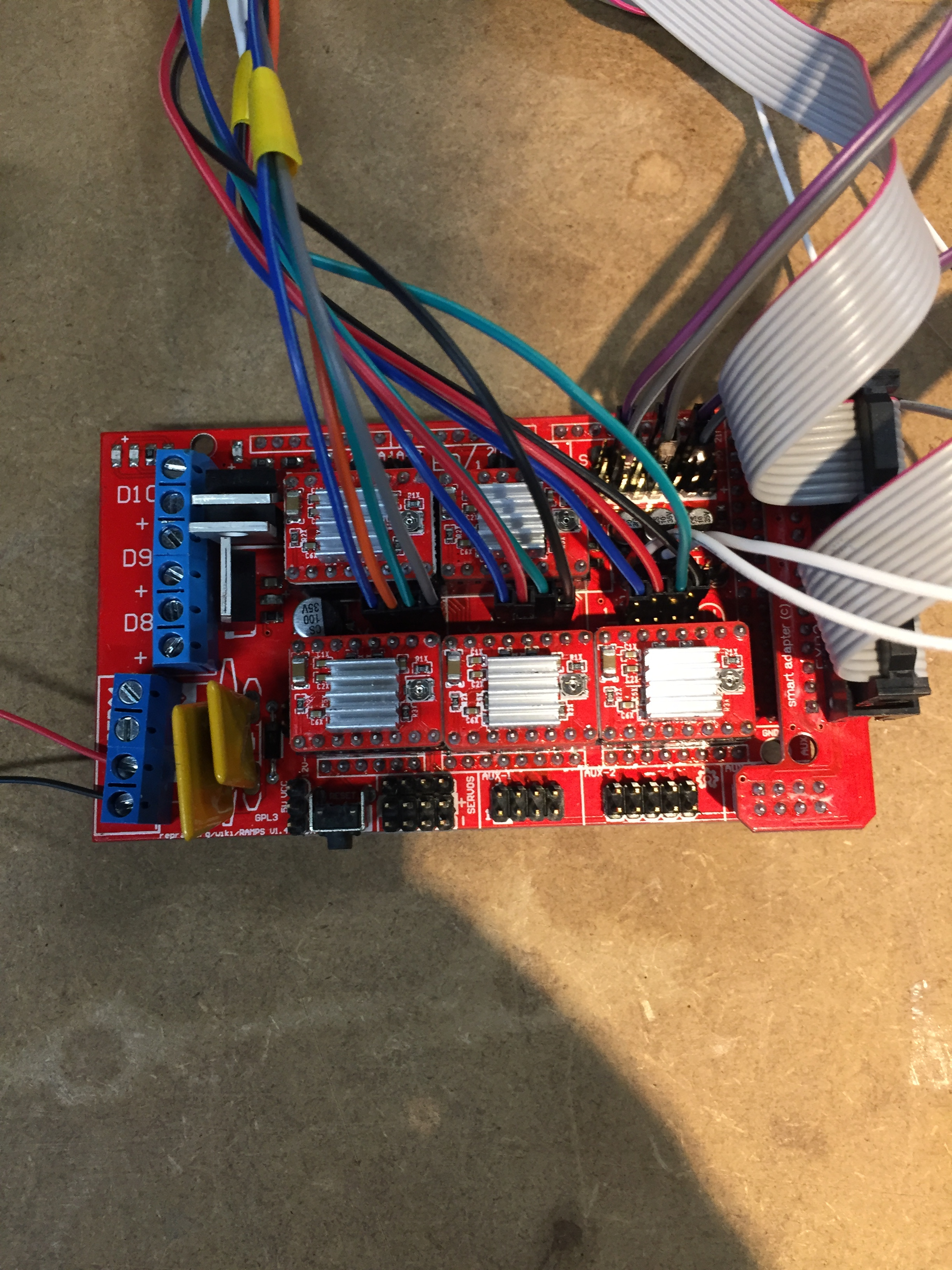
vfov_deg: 61.7
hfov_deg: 48.2
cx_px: 476
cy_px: 635
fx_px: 1063
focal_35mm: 29
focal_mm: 4.15
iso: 160
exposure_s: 1/33
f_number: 2.2
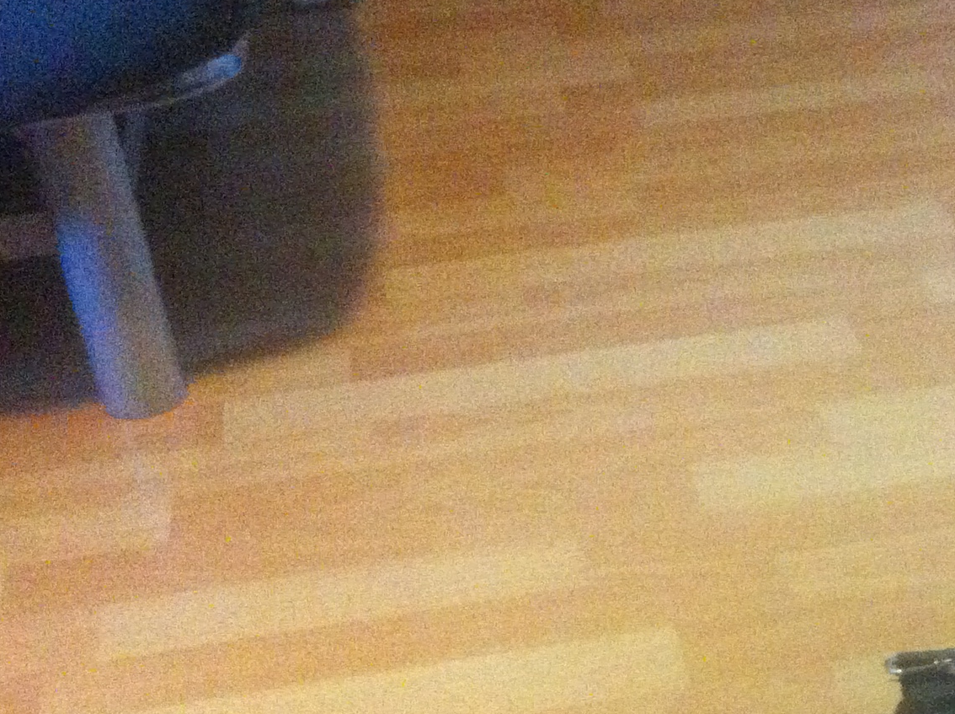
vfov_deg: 17.7
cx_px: 995
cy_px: 792
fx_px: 2204
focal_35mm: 80
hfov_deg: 23.3
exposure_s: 1/17
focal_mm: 3.85
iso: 1000
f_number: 2.8
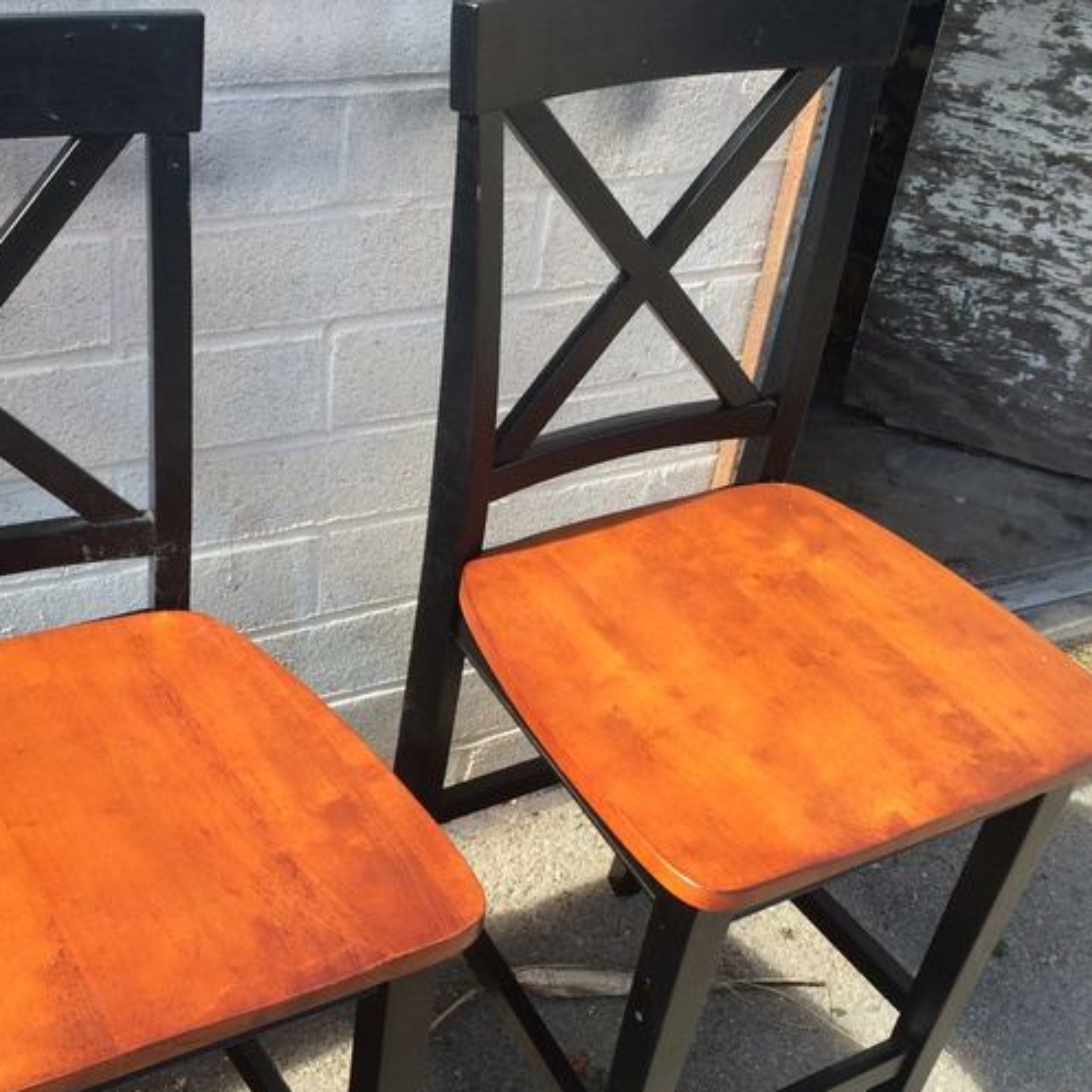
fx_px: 1713
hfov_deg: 35.2
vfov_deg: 35.1
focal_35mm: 48
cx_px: 415
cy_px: 706
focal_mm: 4.12
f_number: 2.2
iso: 32
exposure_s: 1/488
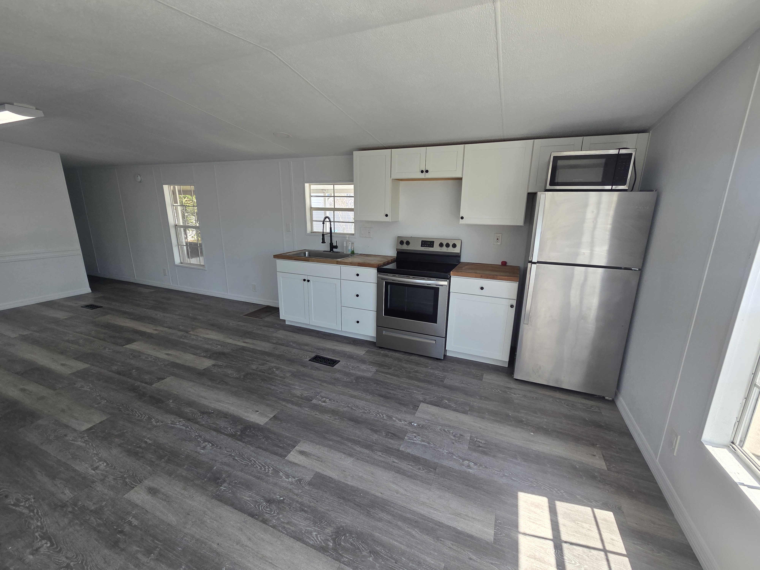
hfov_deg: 106.2
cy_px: 285
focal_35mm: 13
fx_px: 285
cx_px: 380
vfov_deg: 89.9
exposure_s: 1/170
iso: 50
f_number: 2.2
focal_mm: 2.2
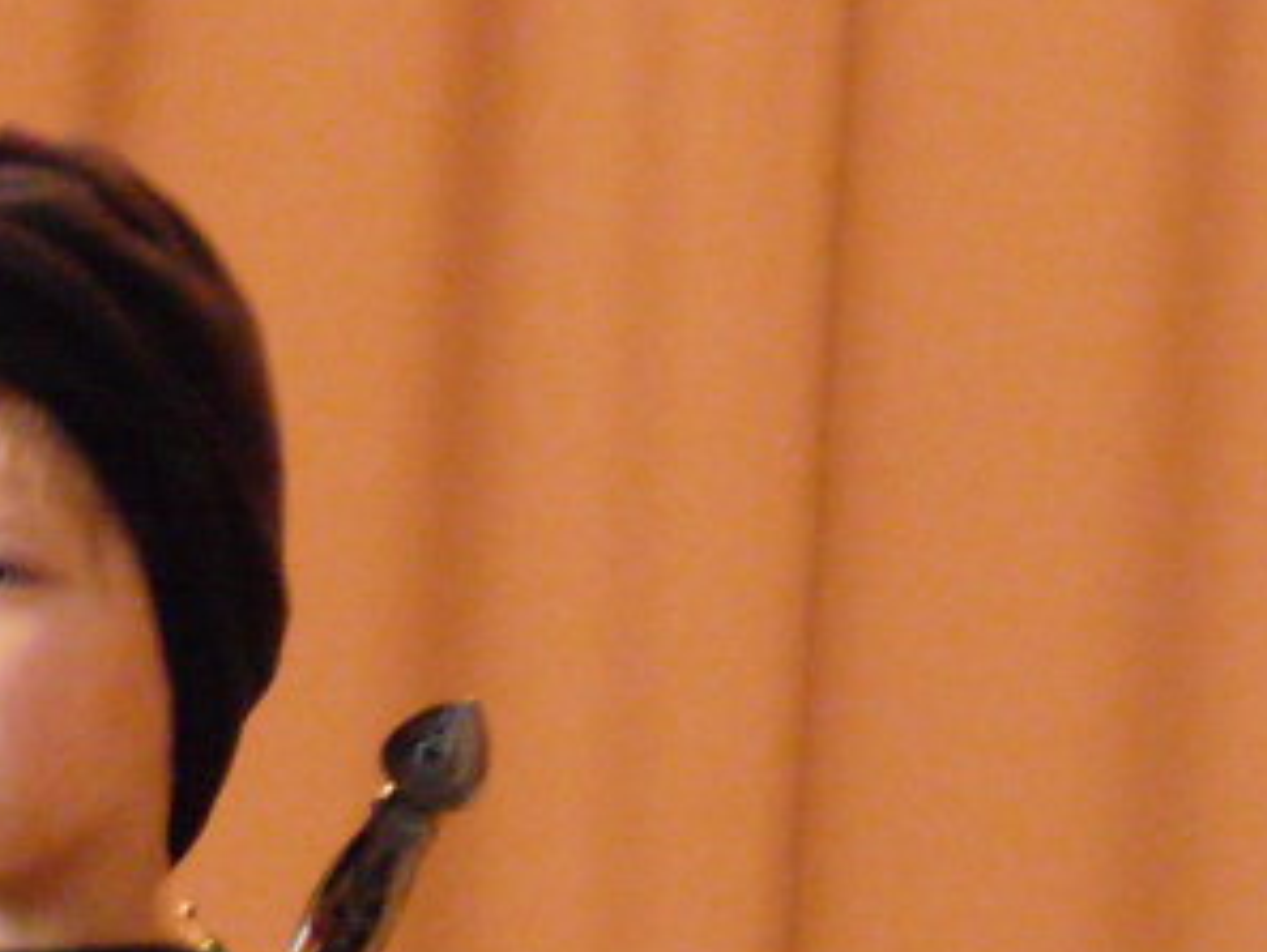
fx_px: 30685
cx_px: -4
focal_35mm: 838
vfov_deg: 1.8
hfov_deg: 2.4
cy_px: 598
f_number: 3.7
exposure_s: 1/8
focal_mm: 38.8
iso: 800
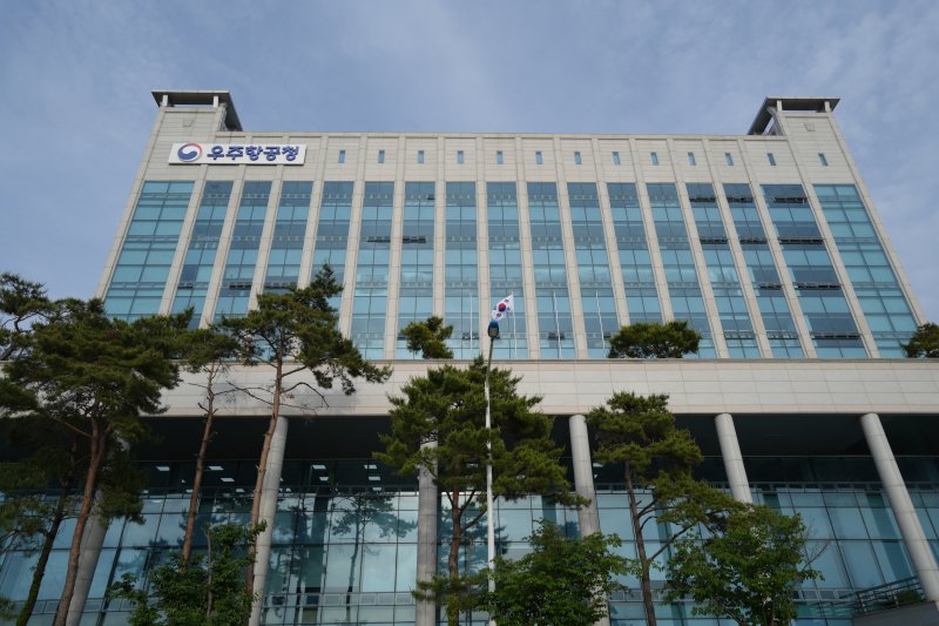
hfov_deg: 73.8
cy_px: 313
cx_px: 470
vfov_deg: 53.1
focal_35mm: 24
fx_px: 626
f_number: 4
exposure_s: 1/1000
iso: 100
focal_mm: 24
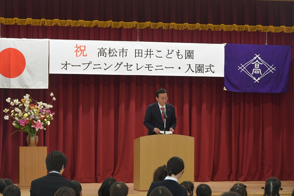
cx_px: 147
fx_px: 914
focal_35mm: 112
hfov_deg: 18.3
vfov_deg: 12.2
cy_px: 98
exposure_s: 1/60
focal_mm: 75
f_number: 7.1
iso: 640
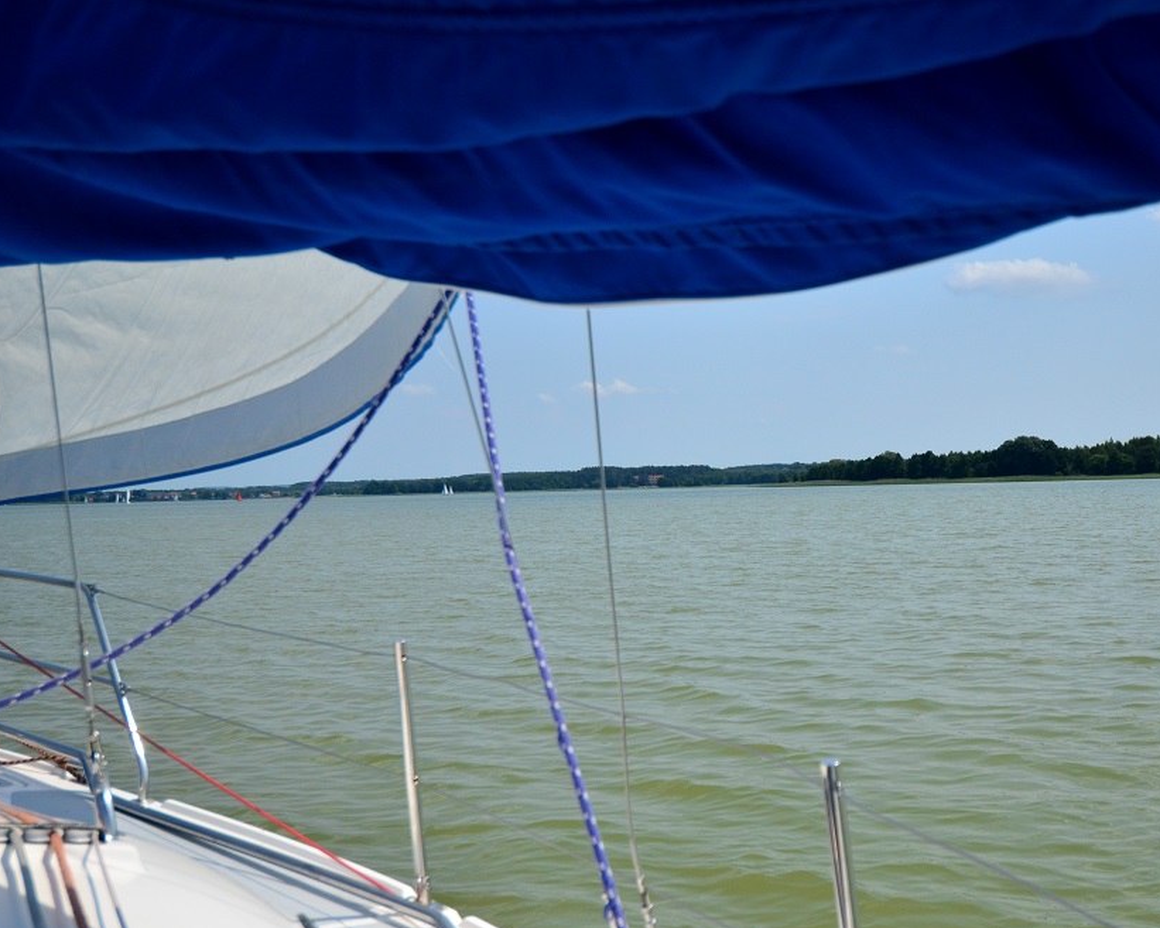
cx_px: 699
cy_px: 465
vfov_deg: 36.5
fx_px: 1408
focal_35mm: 41
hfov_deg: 44.5
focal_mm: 24
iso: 500
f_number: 4
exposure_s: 1/8000
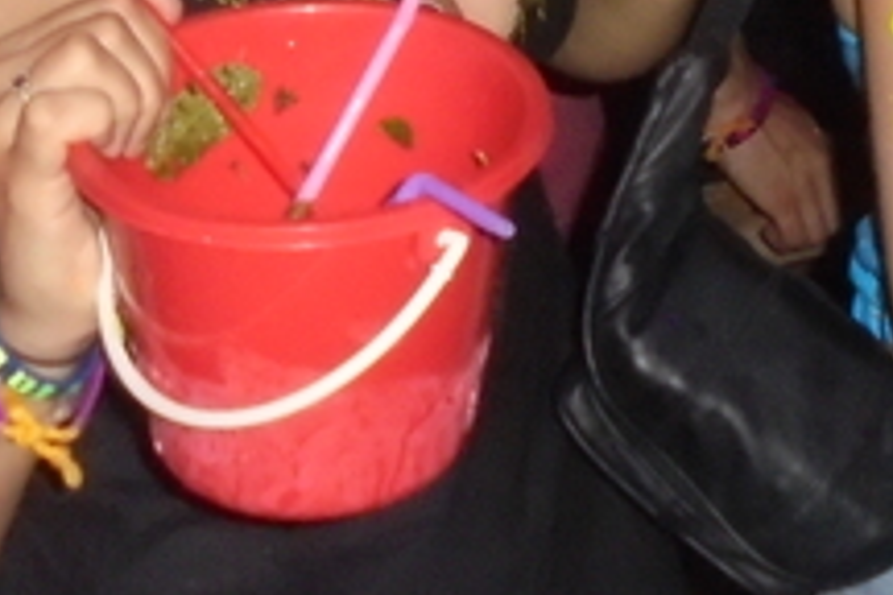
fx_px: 2976
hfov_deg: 16.9
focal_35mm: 120
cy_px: -599
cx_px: 786
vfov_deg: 10.5
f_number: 3.5
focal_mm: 4.6
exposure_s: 1/30
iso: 400
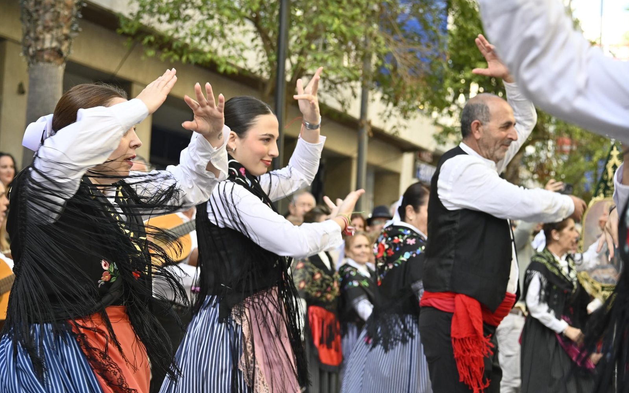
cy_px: 184
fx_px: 1629
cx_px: 315
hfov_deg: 21.9
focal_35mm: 95
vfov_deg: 13.8
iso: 500
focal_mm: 62
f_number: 5.6
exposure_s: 1/320
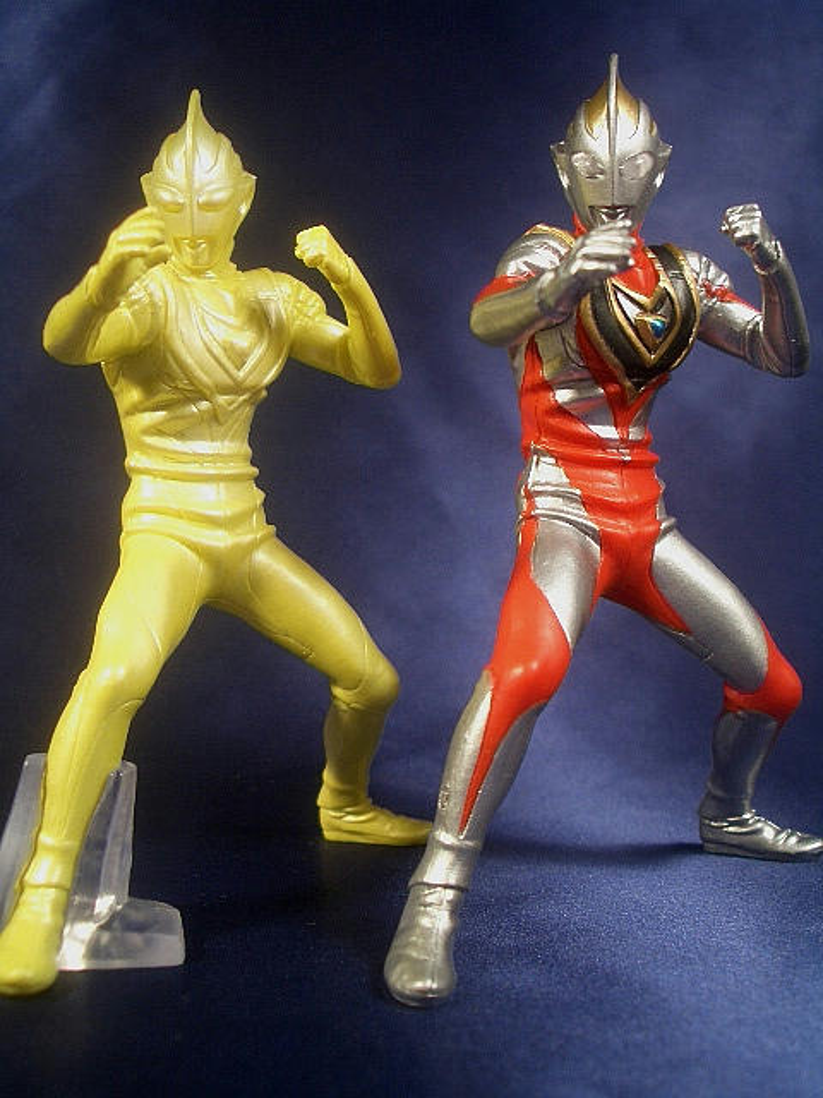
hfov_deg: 35.1
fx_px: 1300
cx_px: 412
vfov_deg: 45.8
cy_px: 549
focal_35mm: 41
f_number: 2.8
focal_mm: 6.8
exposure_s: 1/50
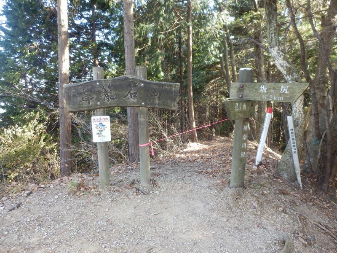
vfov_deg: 56.8
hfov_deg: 71.6
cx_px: 168
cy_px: 126
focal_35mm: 24
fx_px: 234
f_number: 3
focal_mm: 4.2
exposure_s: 1/30
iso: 80
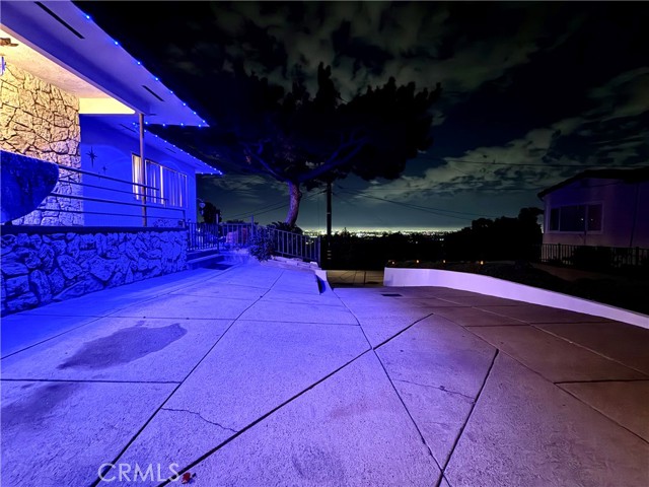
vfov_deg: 85.7
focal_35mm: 14
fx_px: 262
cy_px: 244
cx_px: 324
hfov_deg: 102.1
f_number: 2.2
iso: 1000
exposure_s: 1/12
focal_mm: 2.22
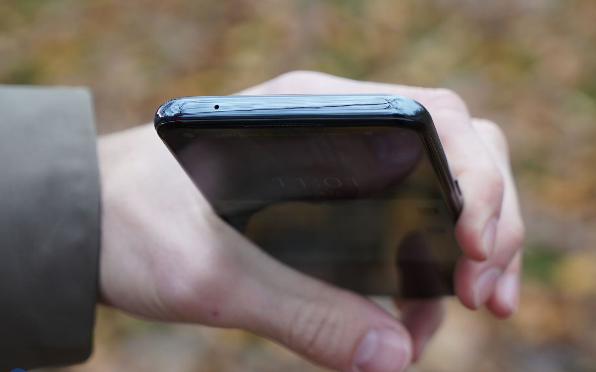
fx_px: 1170
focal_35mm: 72
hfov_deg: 28.6
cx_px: 300
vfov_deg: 18.1
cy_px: 197
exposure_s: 1/160
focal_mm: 70
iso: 400
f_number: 5
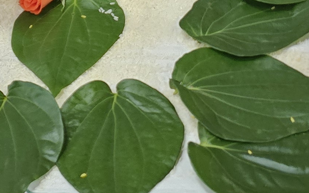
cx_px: 110
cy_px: -251
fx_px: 977
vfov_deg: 10.0
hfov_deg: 17.9
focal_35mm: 116
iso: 800
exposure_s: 1/120
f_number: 1.7
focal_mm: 6.3
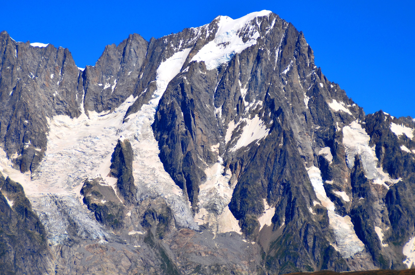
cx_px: 202
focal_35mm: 194
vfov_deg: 7.0
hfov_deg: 10.6
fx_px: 2232
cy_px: 122
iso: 110
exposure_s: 1/1000
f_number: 8
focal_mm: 112
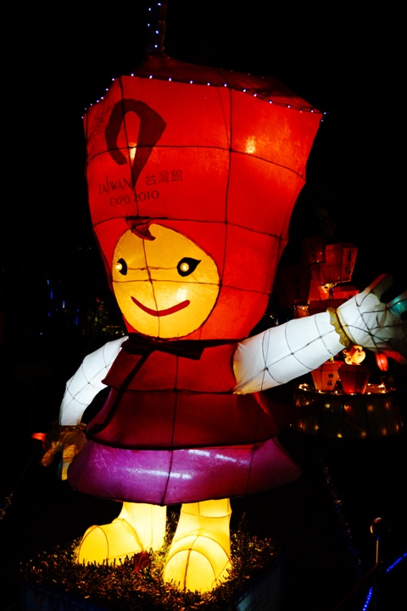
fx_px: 509
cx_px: 204
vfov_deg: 61.9
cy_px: 306
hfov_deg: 43.6
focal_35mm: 30
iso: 200
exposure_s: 1/125
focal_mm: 20
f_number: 2.8
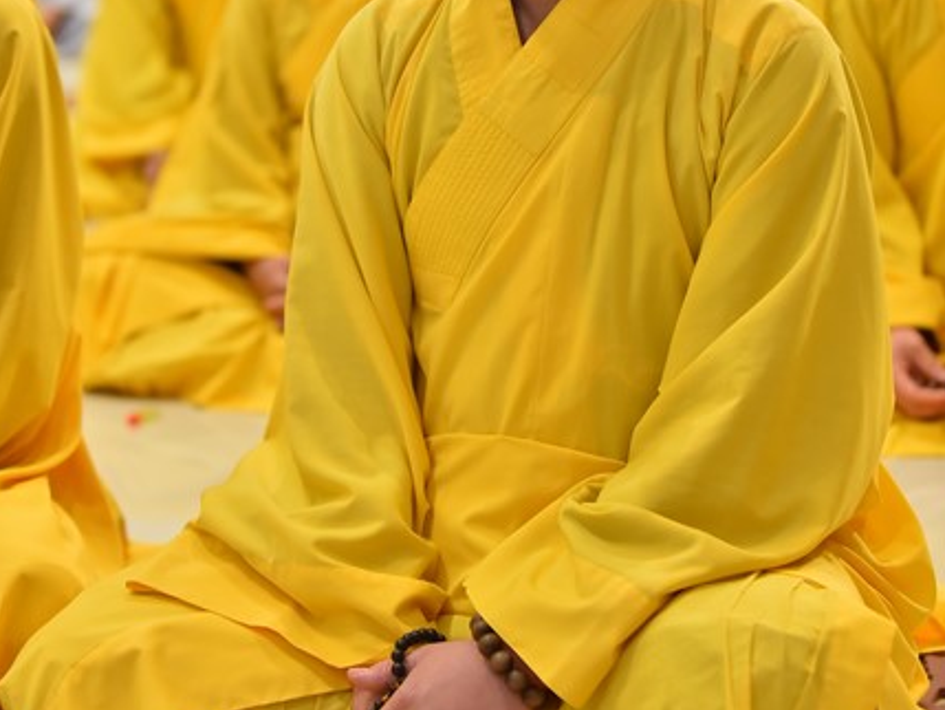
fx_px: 2785
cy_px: 143
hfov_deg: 19.3
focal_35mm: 102
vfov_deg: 14.4
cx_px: 470
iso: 1250
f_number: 2.8
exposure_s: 1/250
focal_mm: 70
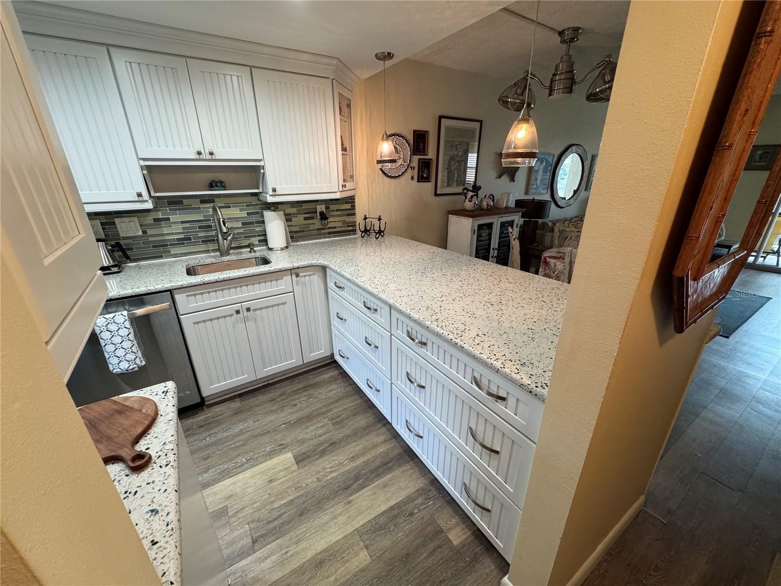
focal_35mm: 14
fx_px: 316
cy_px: 293
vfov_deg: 85.7
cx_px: 390
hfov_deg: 102.1
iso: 250
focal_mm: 2.22
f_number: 2.2
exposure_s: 1/120
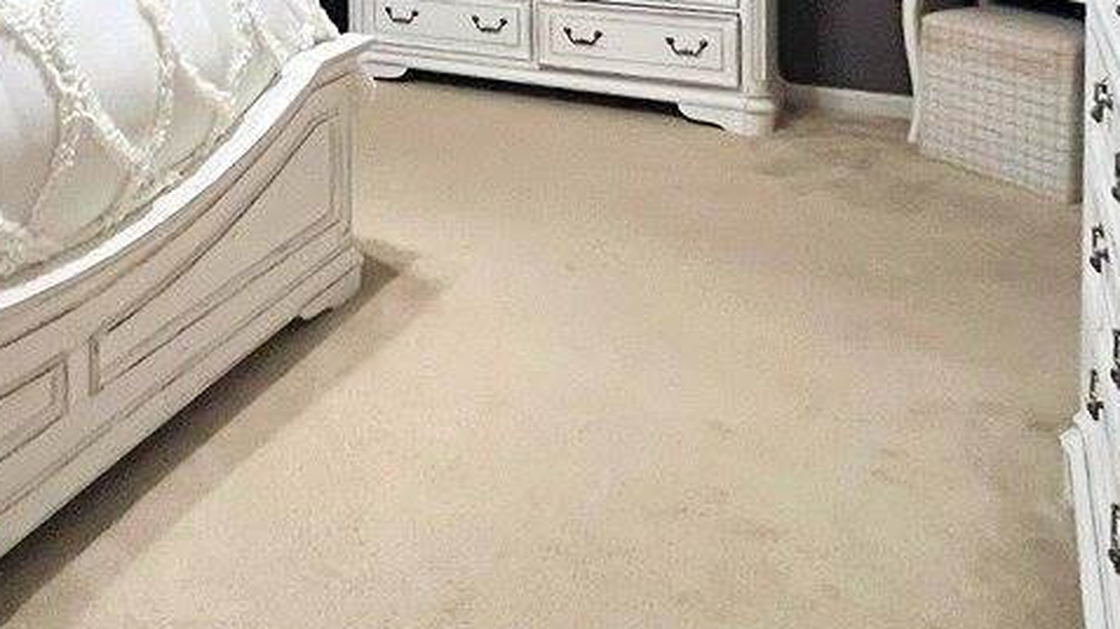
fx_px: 1128
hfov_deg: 49.8
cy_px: -211
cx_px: 230
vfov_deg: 26.1
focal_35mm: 38
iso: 640
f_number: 1.8
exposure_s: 1/60
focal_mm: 1.57
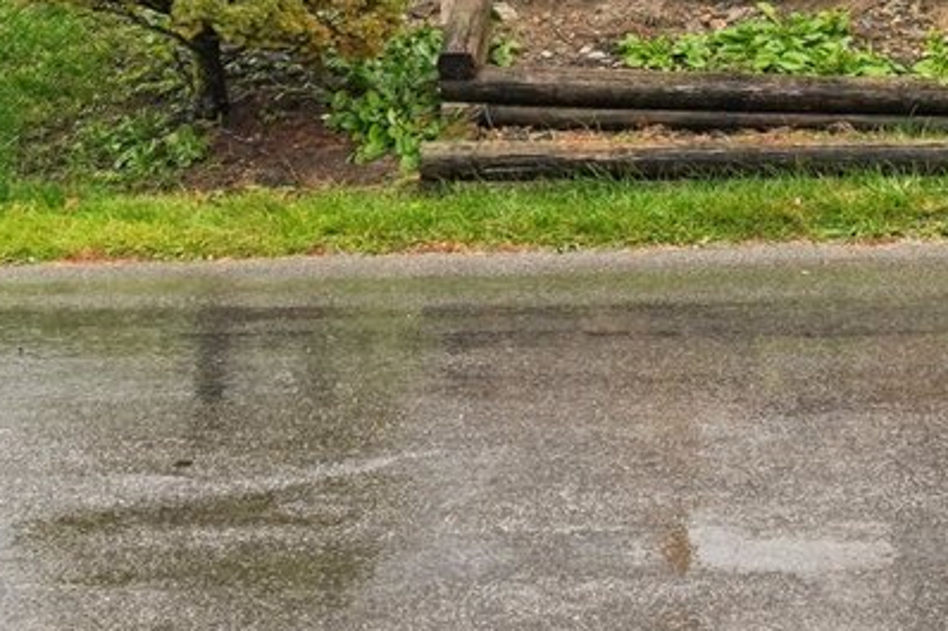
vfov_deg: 7.4
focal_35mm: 180
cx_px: 955
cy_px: -594
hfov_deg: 11.3
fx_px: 4738
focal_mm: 35
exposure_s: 1/40
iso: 200
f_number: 8
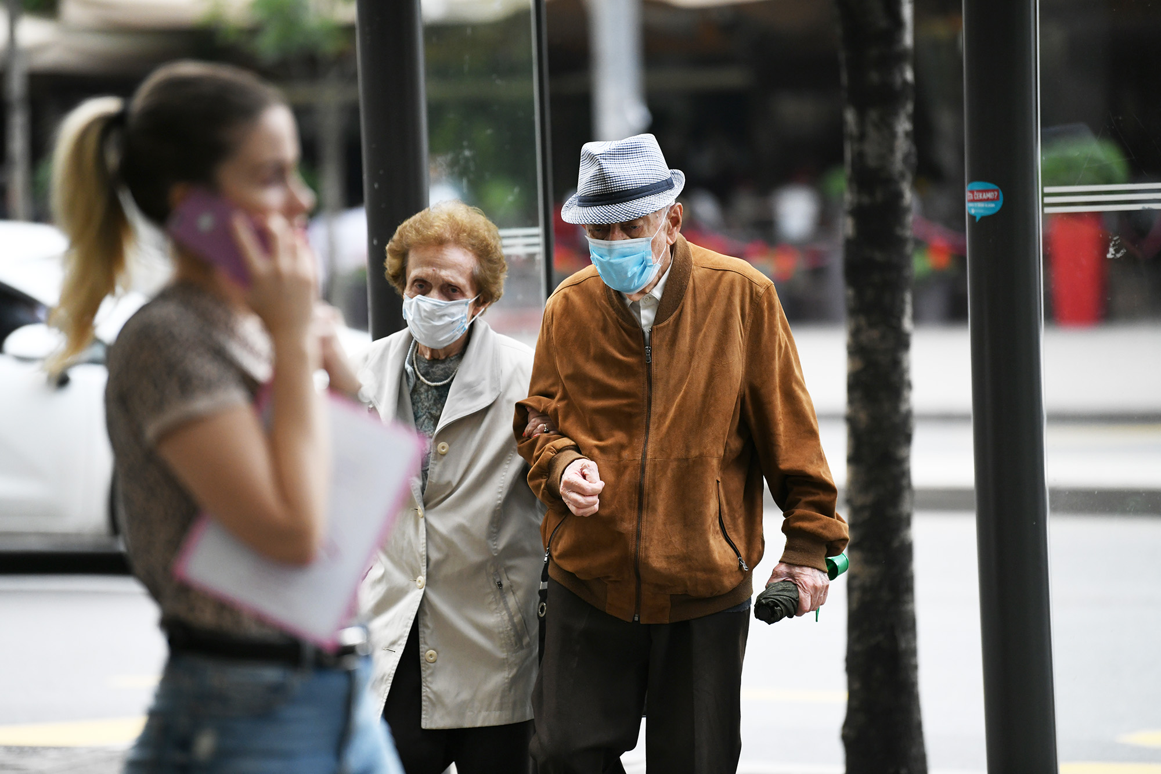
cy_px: 387
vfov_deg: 7.6
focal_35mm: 180
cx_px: 580
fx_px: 5804
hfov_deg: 11.4
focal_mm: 180
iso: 1600
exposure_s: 1/6400
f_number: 2.8
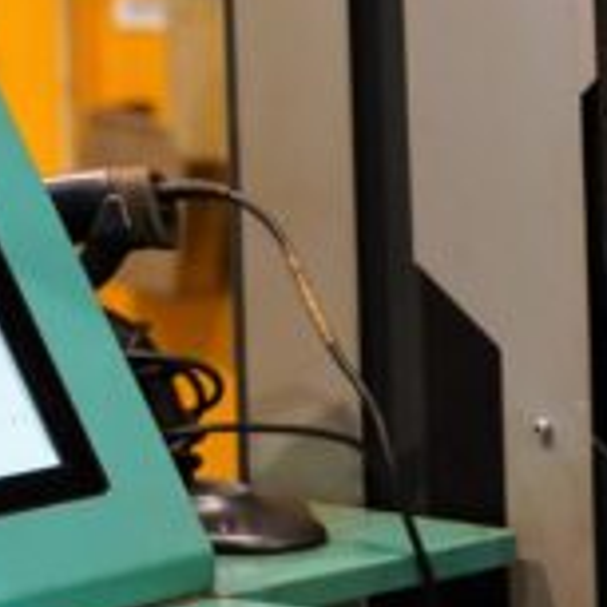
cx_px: 1164
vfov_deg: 8.9
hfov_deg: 8.6
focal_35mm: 194
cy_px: -204
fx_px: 3843
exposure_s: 1/160
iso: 3200
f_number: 2.8
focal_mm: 46.9
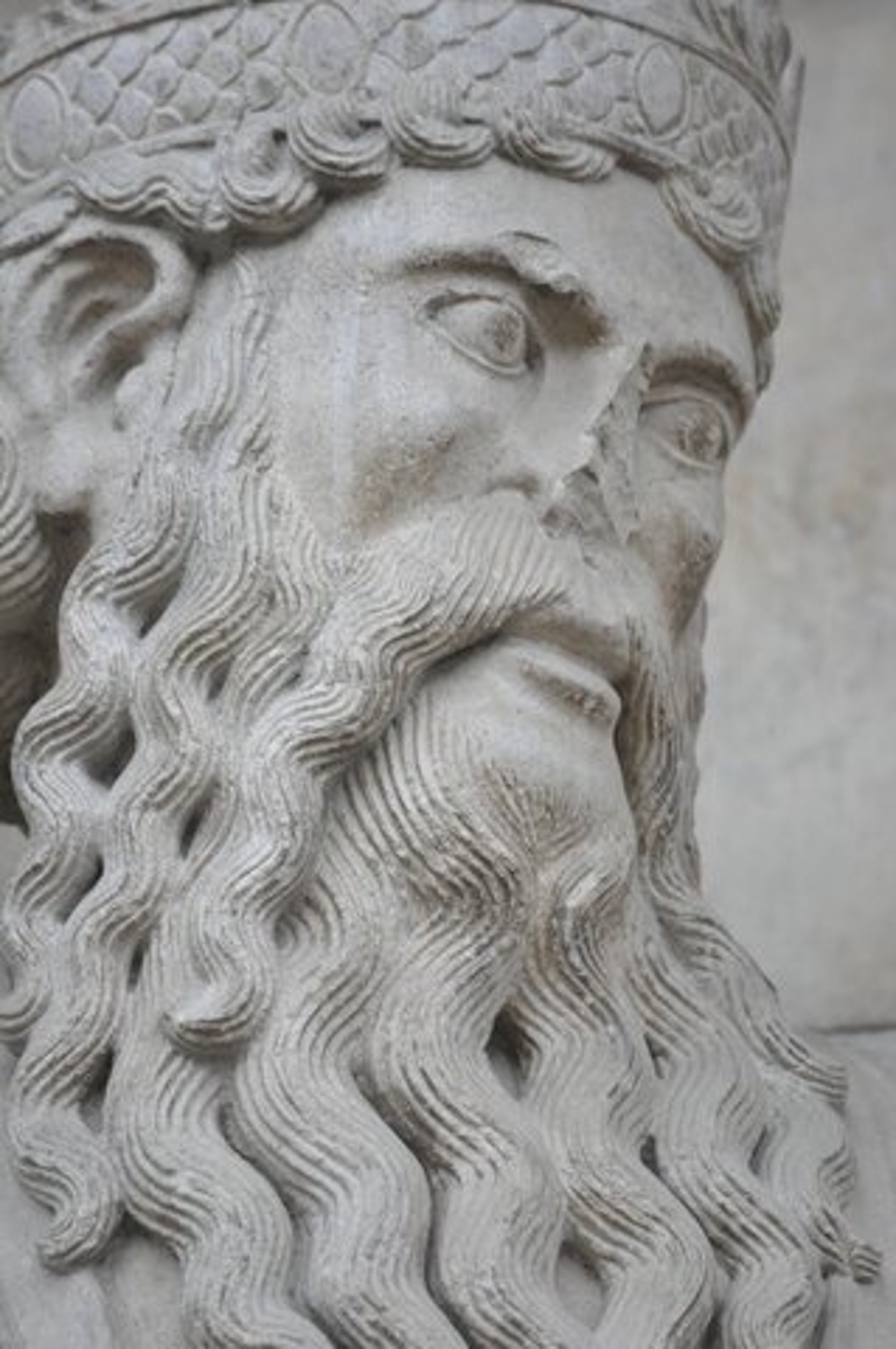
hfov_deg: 3.0
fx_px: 16835
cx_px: 448
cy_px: 674
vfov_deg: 4.6
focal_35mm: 450
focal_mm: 300
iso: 1600
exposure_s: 1/320
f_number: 5.6
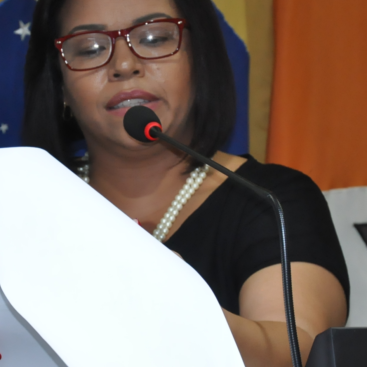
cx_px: 94
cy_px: 165
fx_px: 3119
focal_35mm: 260
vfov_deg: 6.7
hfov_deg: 6.7
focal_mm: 90
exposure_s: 1/200
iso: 2000
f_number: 8
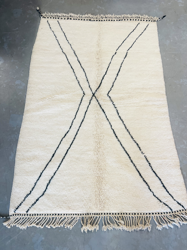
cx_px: 94
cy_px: 125
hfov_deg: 53.1
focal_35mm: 26
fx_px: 187
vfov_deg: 67.3
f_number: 1.5
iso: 80
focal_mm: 5.7
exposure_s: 1/100
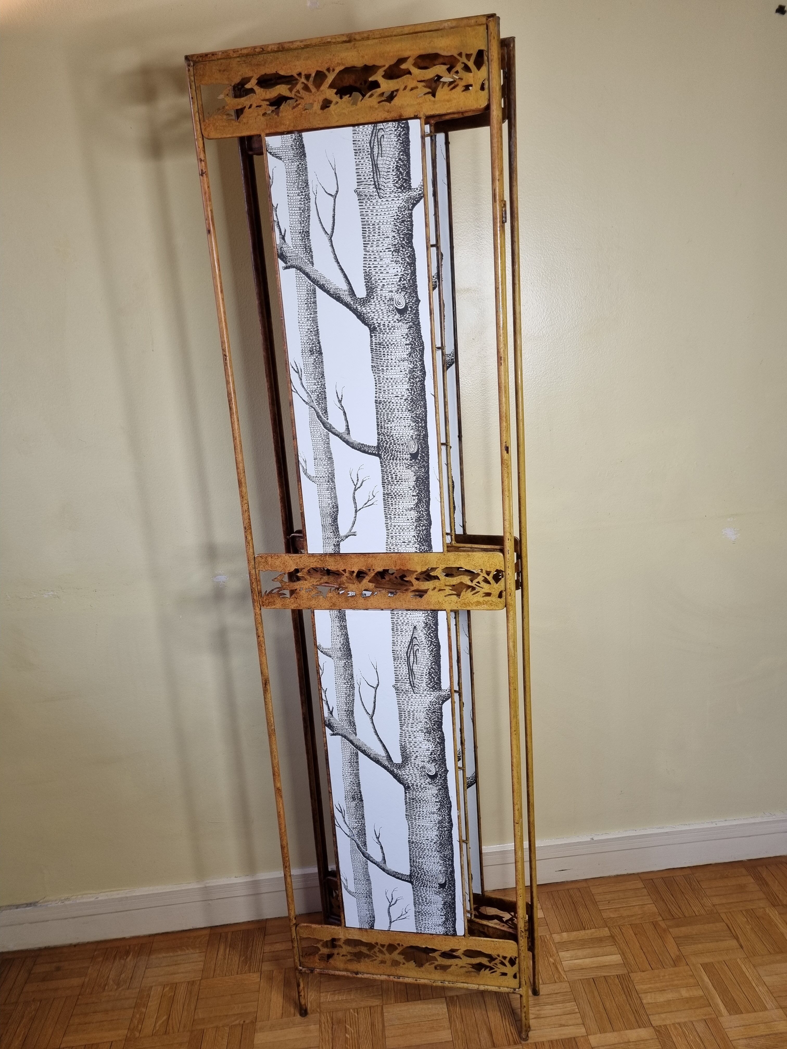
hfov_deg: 53.1
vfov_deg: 67.3
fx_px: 788
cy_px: 524
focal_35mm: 26
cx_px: 394
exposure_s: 1/100
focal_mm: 5.4
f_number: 1.8
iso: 100
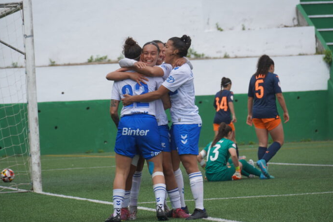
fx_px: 2096
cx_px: 166
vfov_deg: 6.1
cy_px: 112
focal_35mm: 227
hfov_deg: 9.1
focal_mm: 135
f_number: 6.3
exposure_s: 1/500
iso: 100
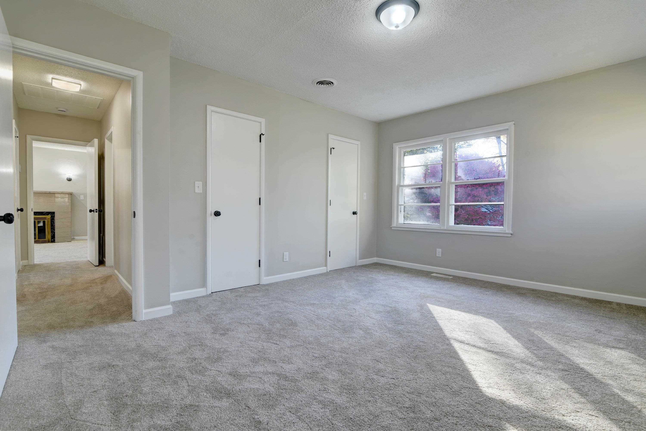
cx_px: 323
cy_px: 216
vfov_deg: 73.7
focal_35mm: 16
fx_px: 287
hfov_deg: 96.7
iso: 160
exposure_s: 1/25
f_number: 7.1
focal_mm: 16
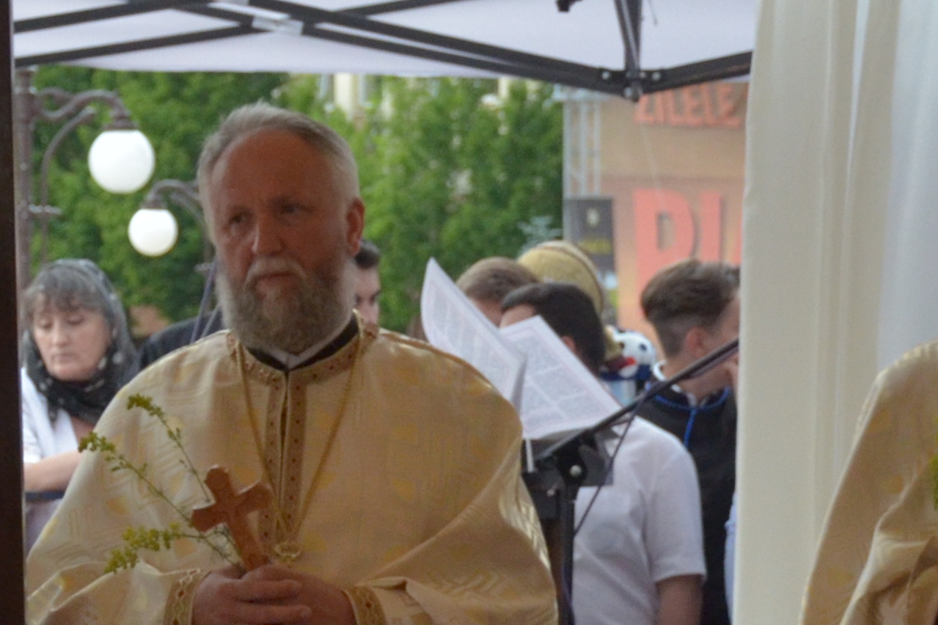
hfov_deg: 10.1
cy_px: 484
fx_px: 5260
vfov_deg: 6.8
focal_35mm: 202
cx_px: 87
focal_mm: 35
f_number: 4.2
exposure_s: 1/250
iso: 1250
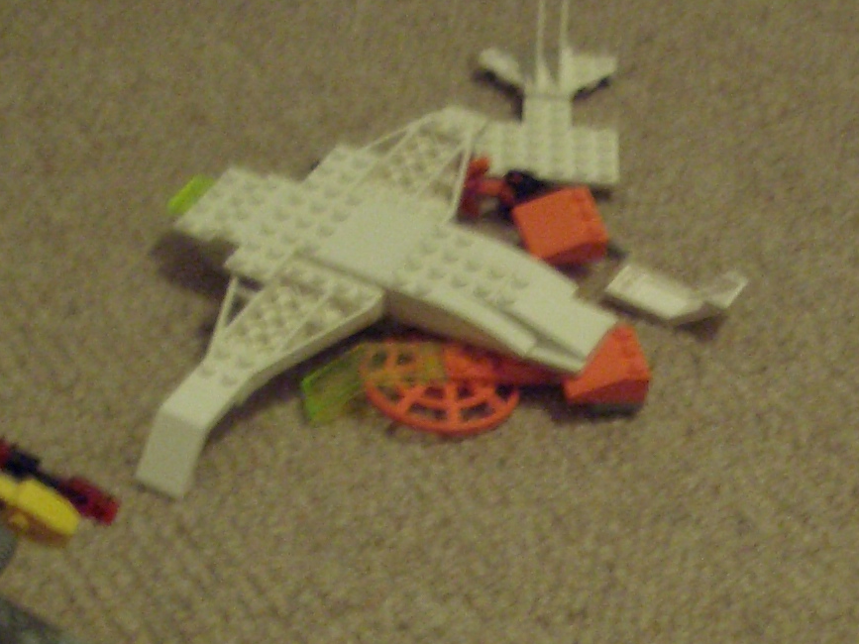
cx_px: 562
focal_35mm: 93
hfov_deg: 21.0
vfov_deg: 15.8
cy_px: 530
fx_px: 2307
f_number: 2.6
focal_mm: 5.8
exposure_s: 1/8
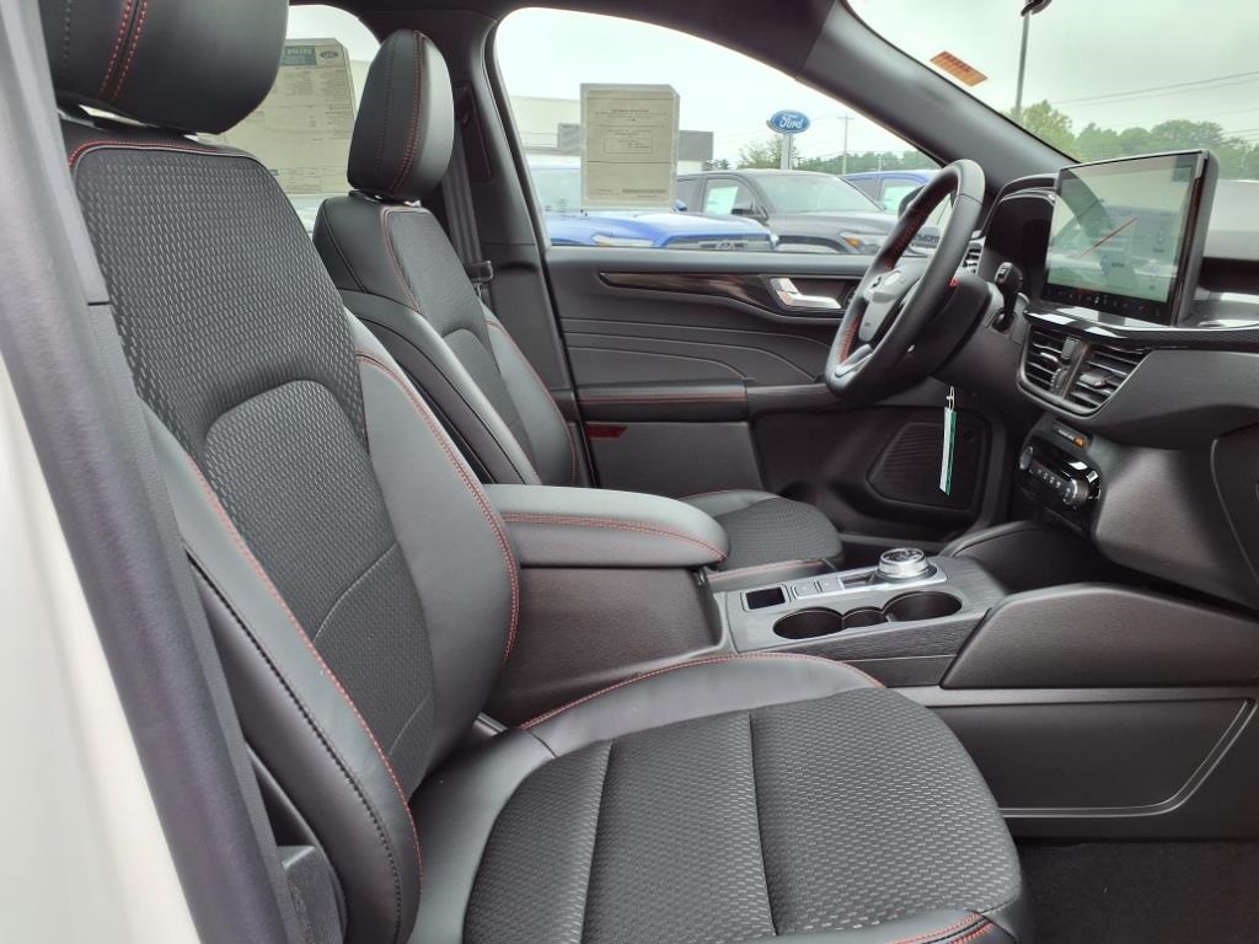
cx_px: 630
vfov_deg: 51.4
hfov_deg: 65.3
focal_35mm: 27
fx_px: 982
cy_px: 472
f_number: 1.9
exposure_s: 1/120
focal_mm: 3.58
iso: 40
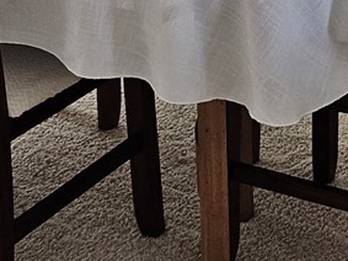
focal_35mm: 130
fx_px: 1306
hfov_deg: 15.0
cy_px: -82
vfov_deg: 11.1
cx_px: 322
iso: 320
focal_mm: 5.4
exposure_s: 1/170
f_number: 1.8
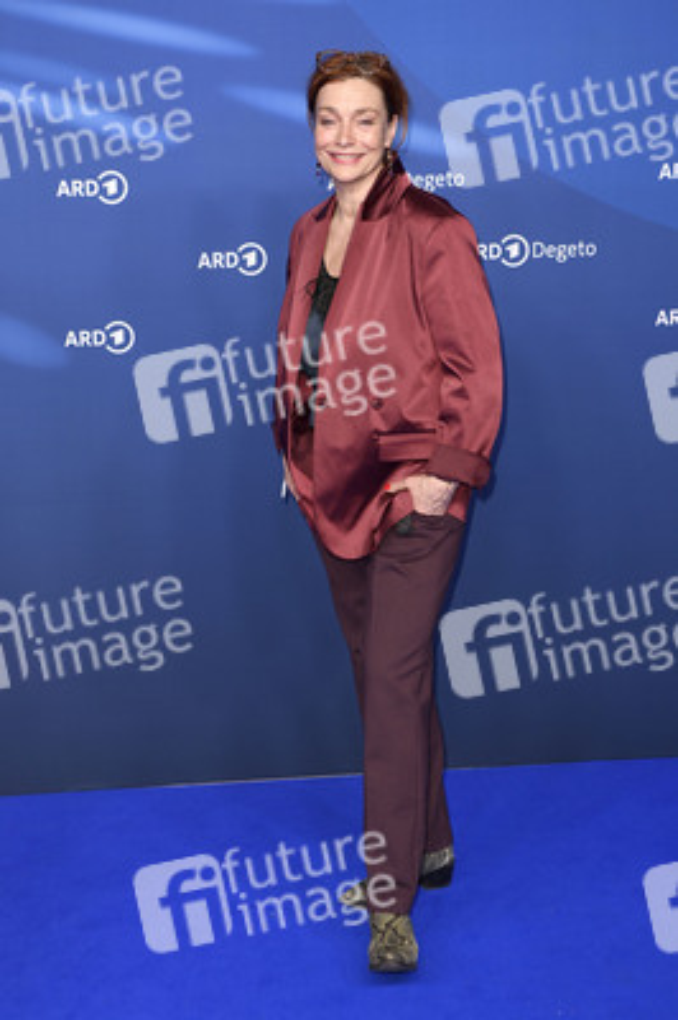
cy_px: 510
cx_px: 339
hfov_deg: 21.9
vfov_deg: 32.4
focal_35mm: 62
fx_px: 1754
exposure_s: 1/320
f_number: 4
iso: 800
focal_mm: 62
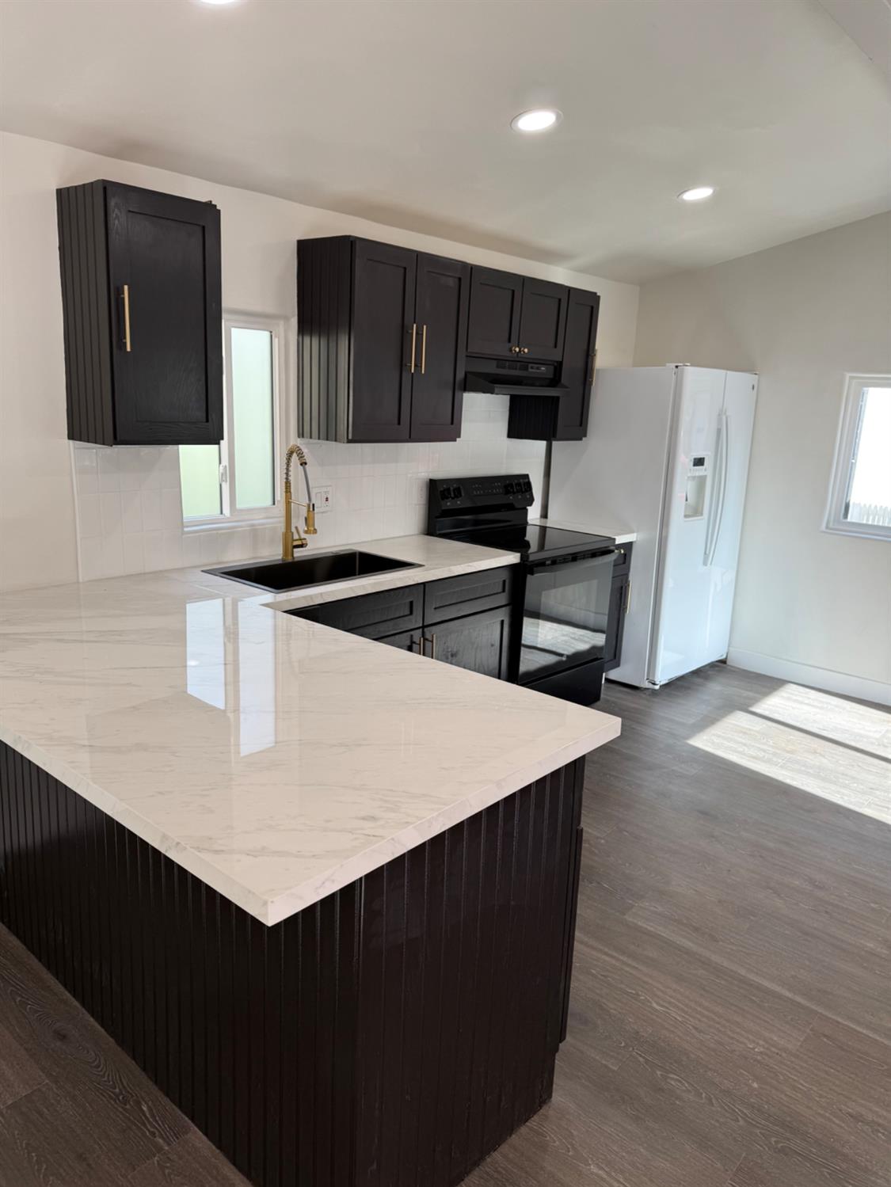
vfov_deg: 71.6
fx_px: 823
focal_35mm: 24
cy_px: 594
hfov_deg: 56.8
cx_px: 446
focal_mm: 6.76
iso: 64
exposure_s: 1/138
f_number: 1.78
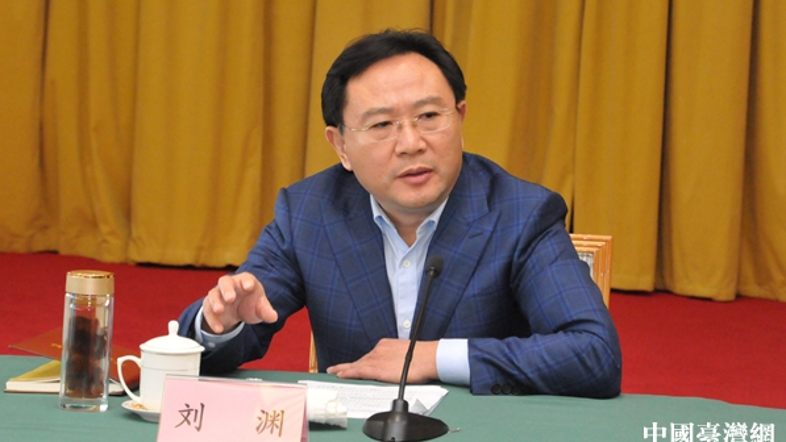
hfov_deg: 18.1
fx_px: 2471
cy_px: 212
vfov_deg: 10.2
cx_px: 392
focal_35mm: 119
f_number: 8
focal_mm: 75
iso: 2800
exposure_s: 1/60
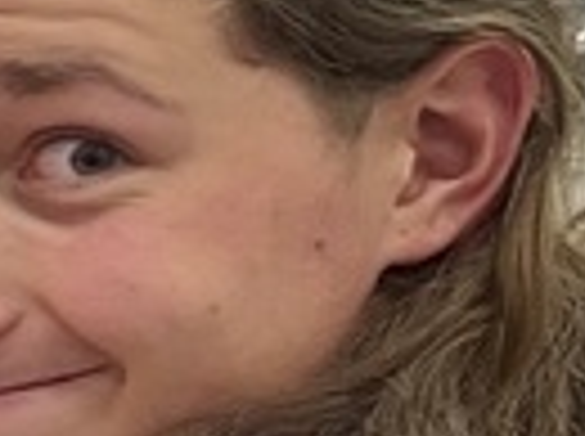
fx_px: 3323
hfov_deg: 7.8
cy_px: 800
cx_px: -1485
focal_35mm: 197
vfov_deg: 7.3
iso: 80
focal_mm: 5.1
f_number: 1.6
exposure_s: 1/60
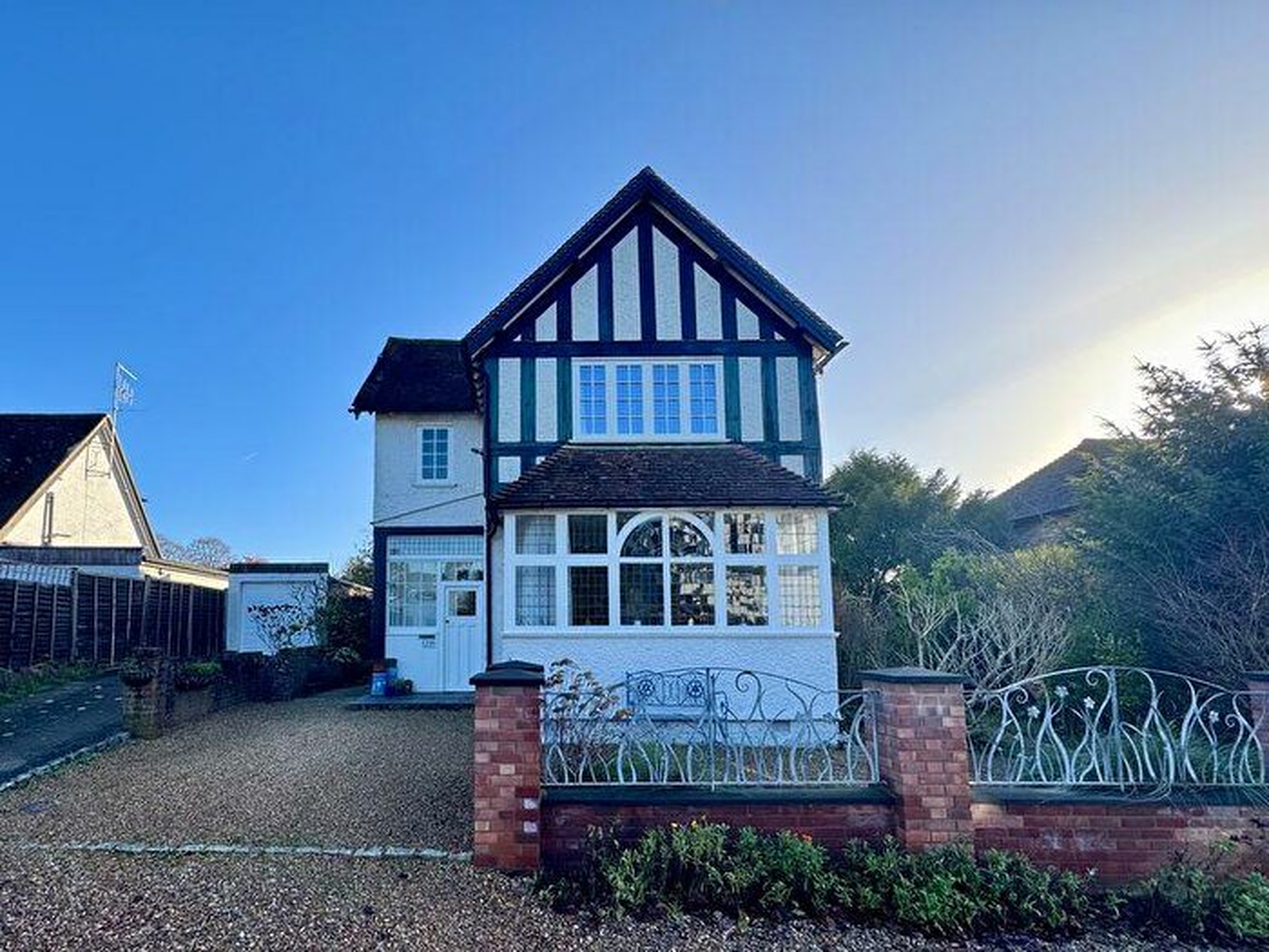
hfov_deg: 102.1
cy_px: 476
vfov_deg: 85.7
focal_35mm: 14
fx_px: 513
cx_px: 634
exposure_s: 1/508
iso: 40
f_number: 2.2
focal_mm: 2.22
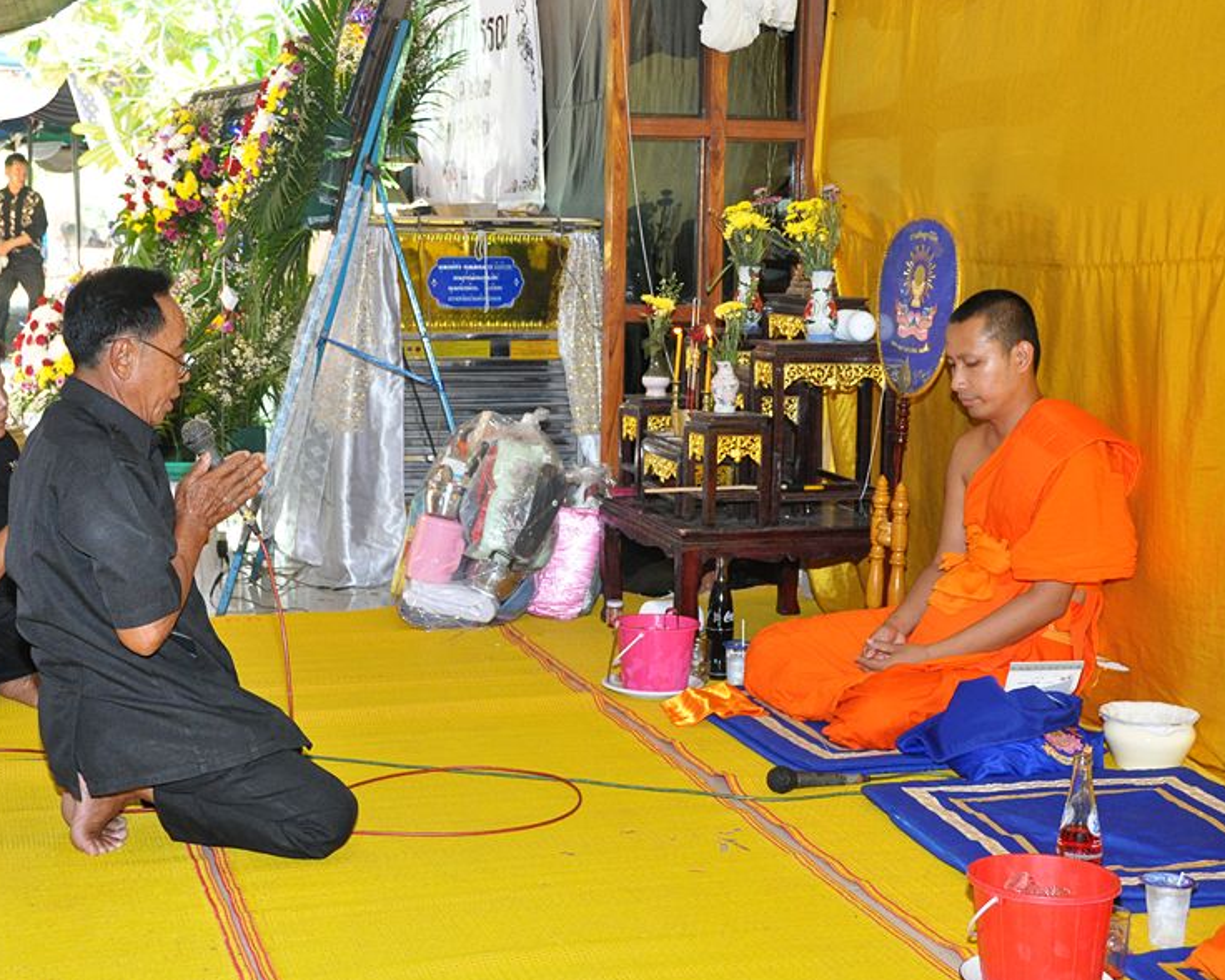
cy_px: 491
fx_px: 1994
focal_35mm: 55
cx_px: 594
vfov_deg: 27.6
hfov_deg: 34.1
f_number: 7.1
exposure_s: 1/60
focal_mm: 32
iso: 1600
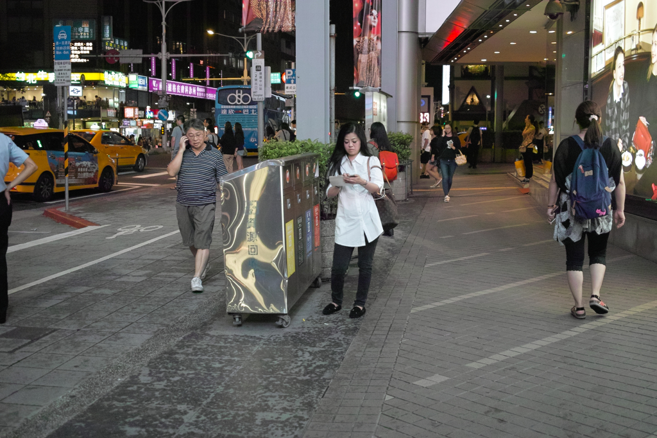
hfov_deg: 47.4
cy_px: 219
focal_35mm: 41
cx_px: 328
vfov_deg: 32.6
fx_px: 748
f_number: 2.8
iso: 800
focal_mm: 24.2
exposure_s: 1/125
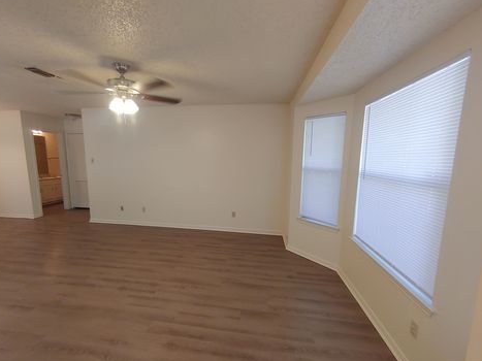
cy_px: 188
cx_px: 226
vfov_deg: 81.7
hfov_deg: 98.1
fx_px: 209
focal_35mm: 15
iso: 100
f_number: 2.4
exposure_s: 1/40
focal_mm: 1.75
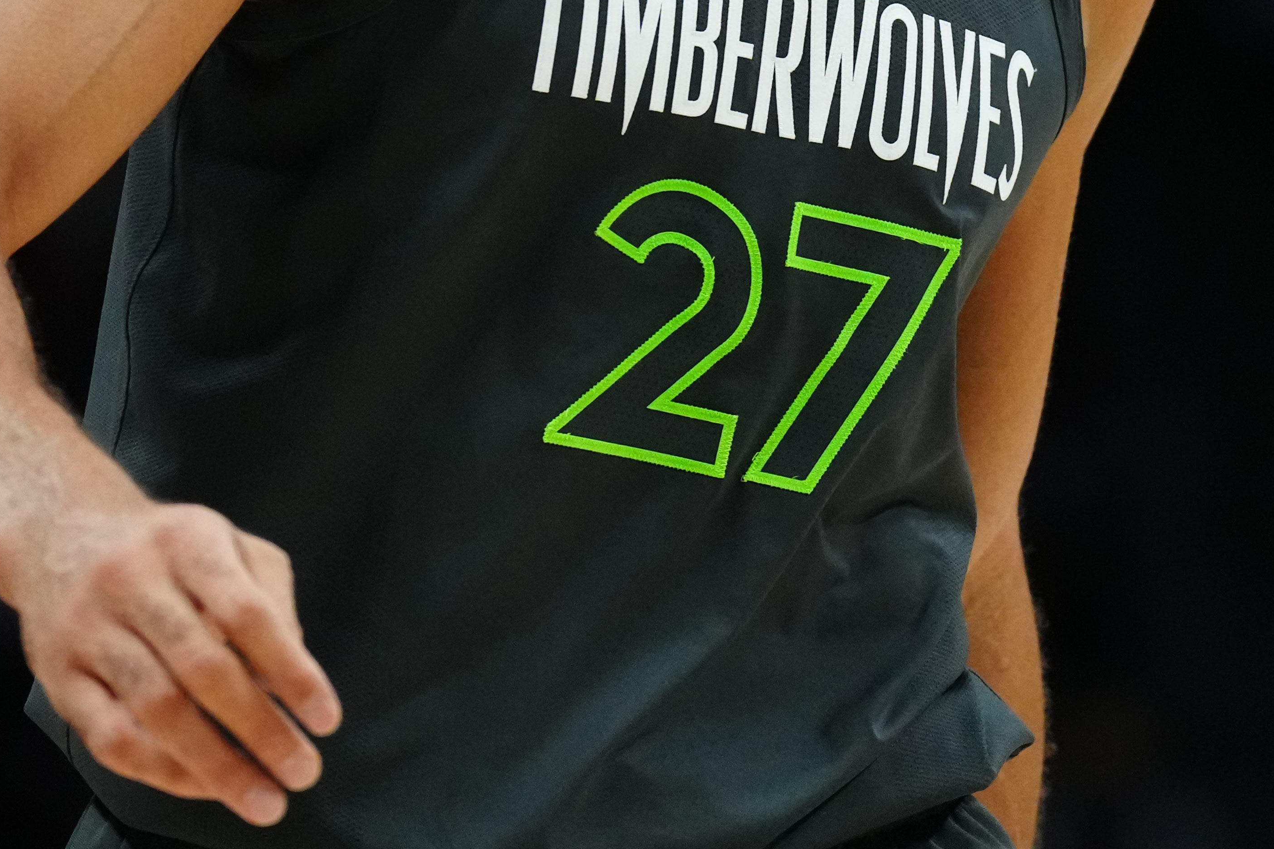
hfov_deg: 3.4
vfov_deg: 2.2
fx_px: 21654
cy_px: -183
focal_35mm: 612
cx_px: 795
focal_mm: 200
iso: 5000
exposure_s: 1/2500
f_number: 3.2
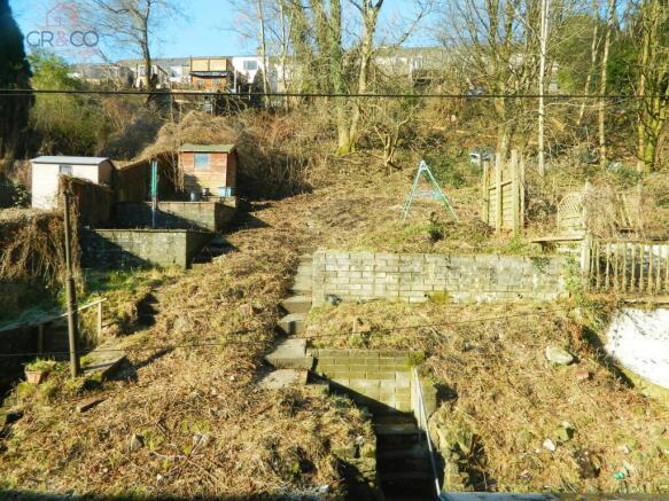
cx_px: 334
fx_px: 483
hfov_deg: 69.4
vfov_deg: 54.9
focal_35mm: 25
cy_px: 250
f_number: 3.1
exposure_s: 1/320
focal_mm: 4.5
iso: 80
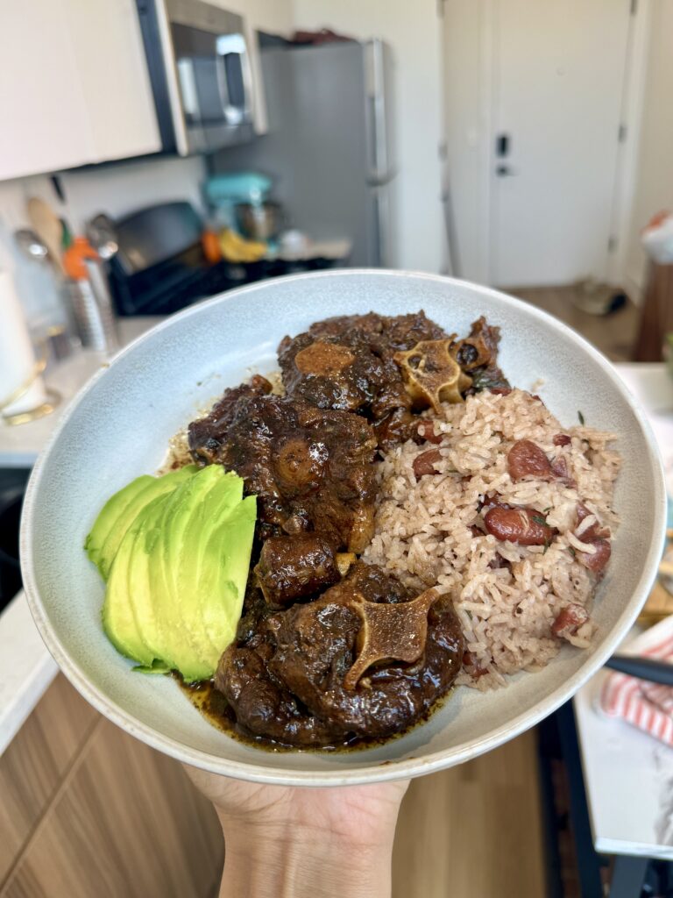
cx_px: 336
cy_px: 449
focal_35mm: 24
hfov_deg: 56.8
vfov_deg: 71.6
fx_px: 622
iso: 50
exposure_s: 1/143
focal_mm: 6.76
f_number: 1.78
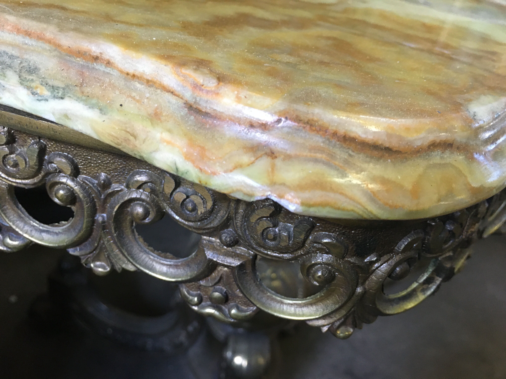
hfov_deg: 61.7
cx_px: 253
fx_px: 424
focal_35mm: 29
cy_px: 190
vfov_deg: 48.2
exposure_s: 1/33
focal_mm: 4.15
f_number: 2.2
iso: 200
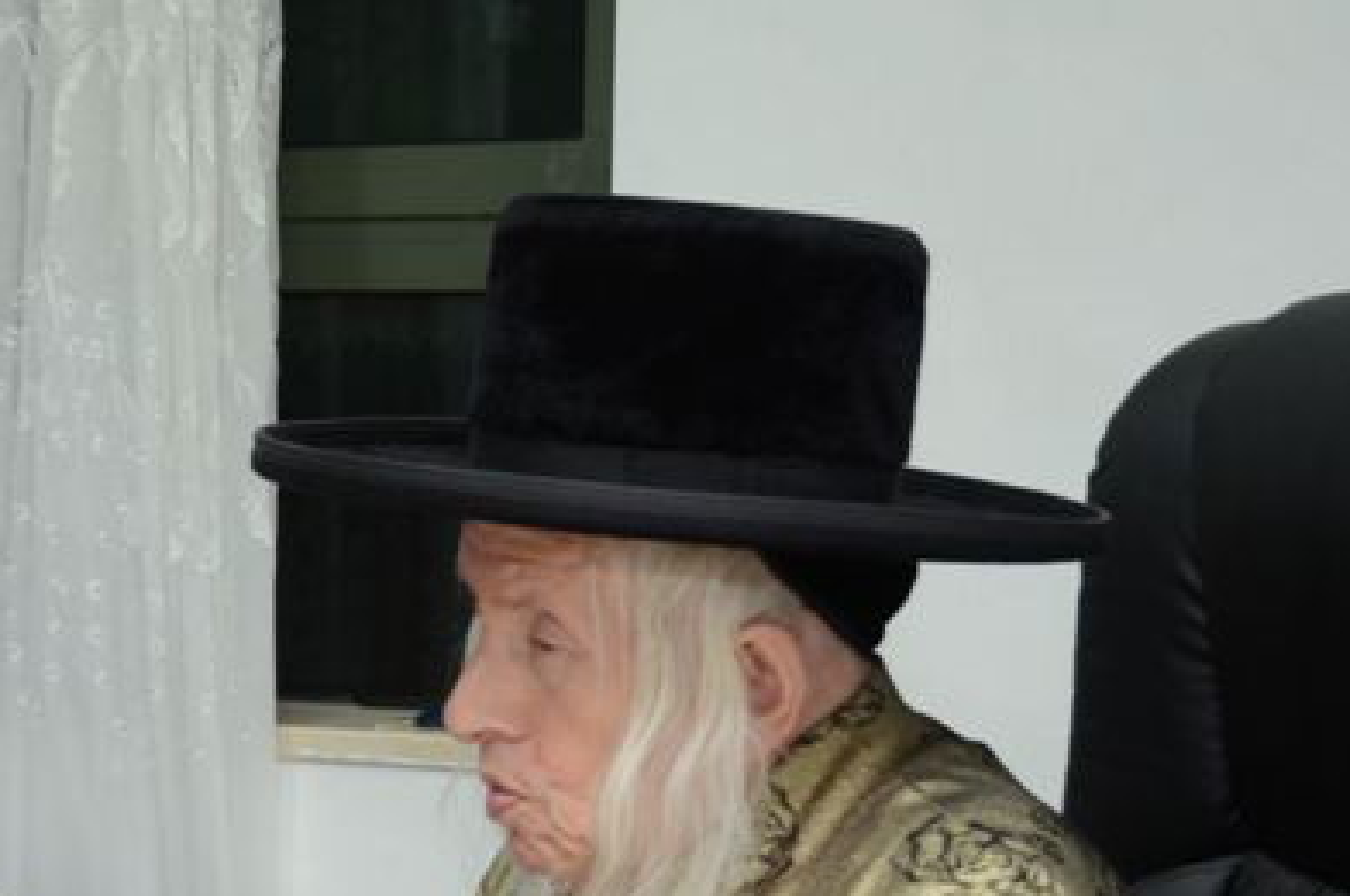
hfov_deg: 19.2
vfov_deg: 13.0
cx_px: 45
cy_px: 831
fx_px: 3894
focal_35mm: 104
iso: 800
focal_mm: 34
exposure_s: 1/160
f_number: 4.5
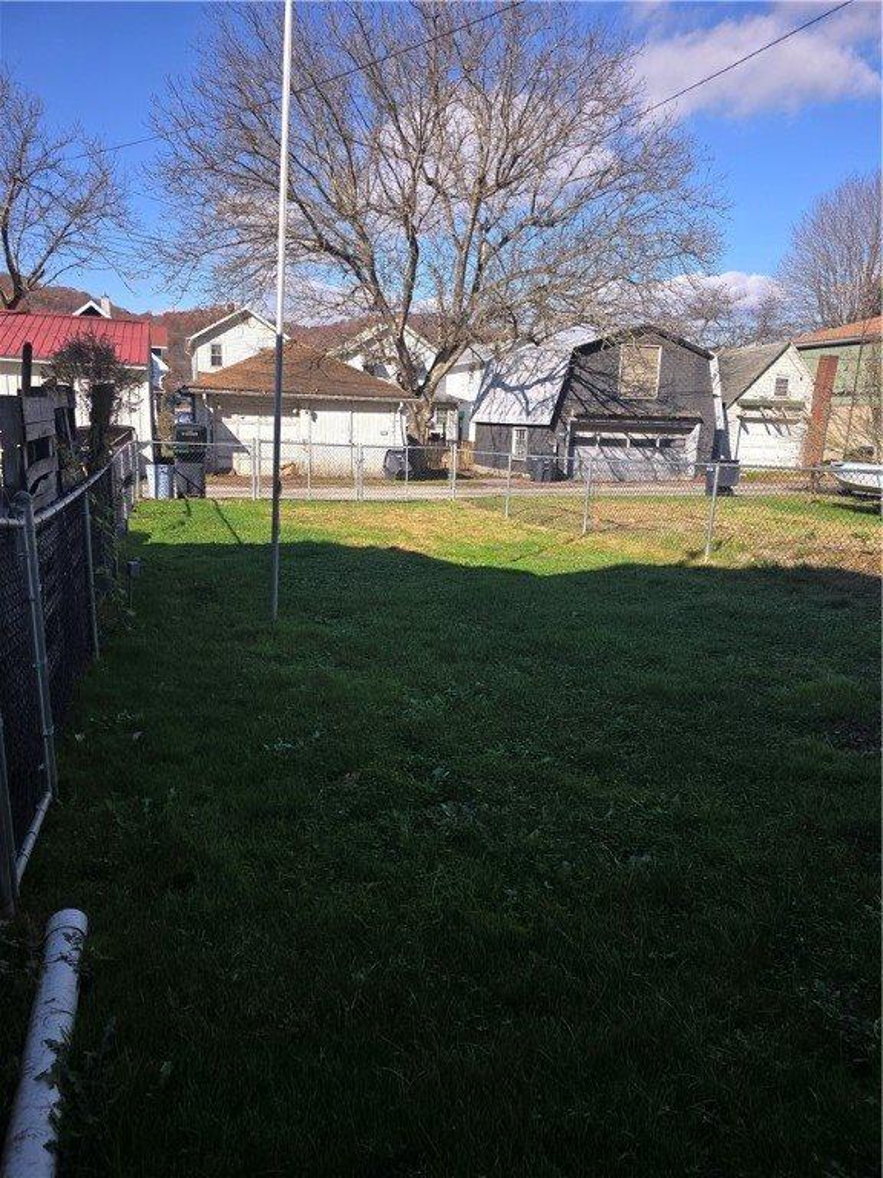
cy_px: 589
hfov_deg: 58.9
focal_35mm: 23
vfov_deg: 73.9
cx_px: 442
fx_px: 782
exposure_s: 1/440
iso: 12
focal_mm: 6.3
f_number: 1.7
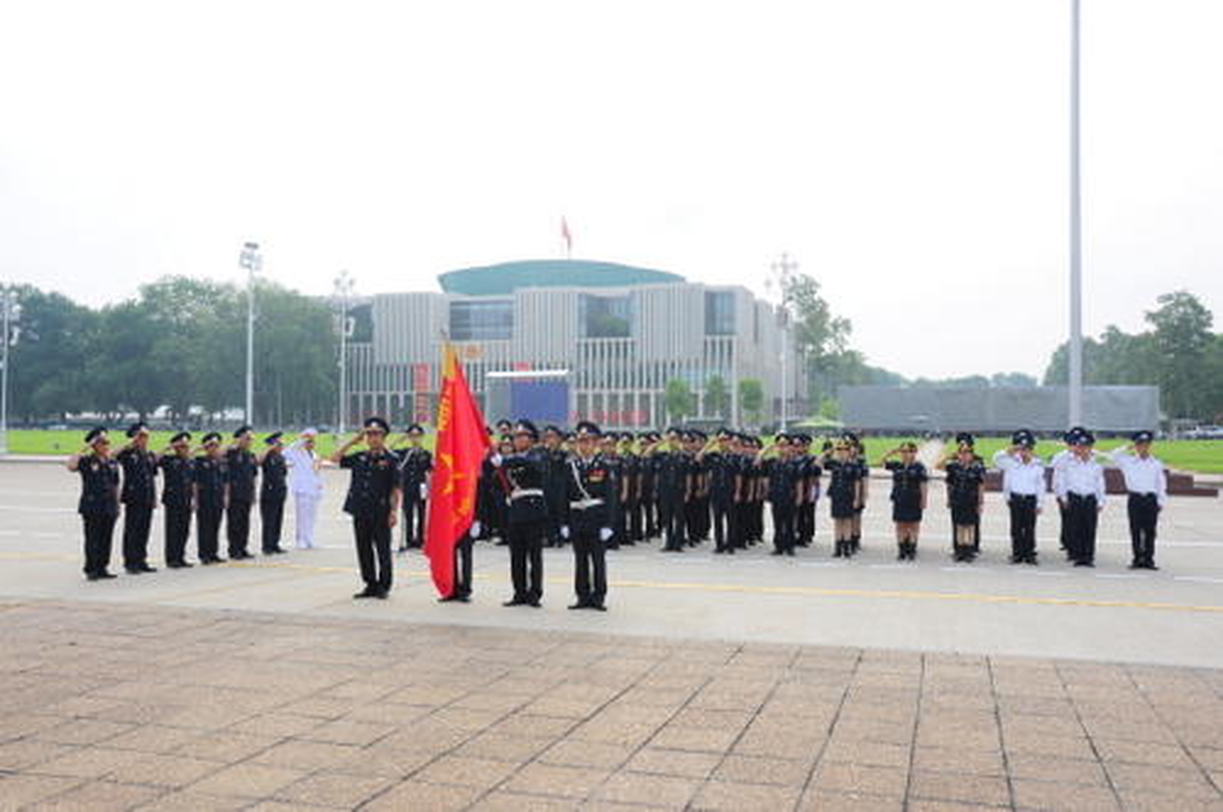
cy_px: 406
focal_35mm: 33
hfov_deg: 57.3
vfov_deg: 39.9
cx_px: 612
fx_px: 1120
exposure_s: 1/125
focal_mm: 22
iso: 250
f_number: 10
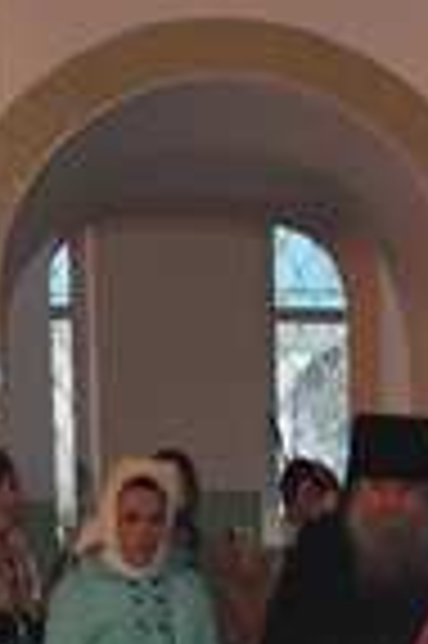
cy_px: 907
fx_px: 3843
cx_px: 842
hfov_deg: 6.2
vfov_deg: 9.4
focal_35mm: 215
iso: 1600
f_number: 5
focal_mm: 32
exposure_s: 1/60
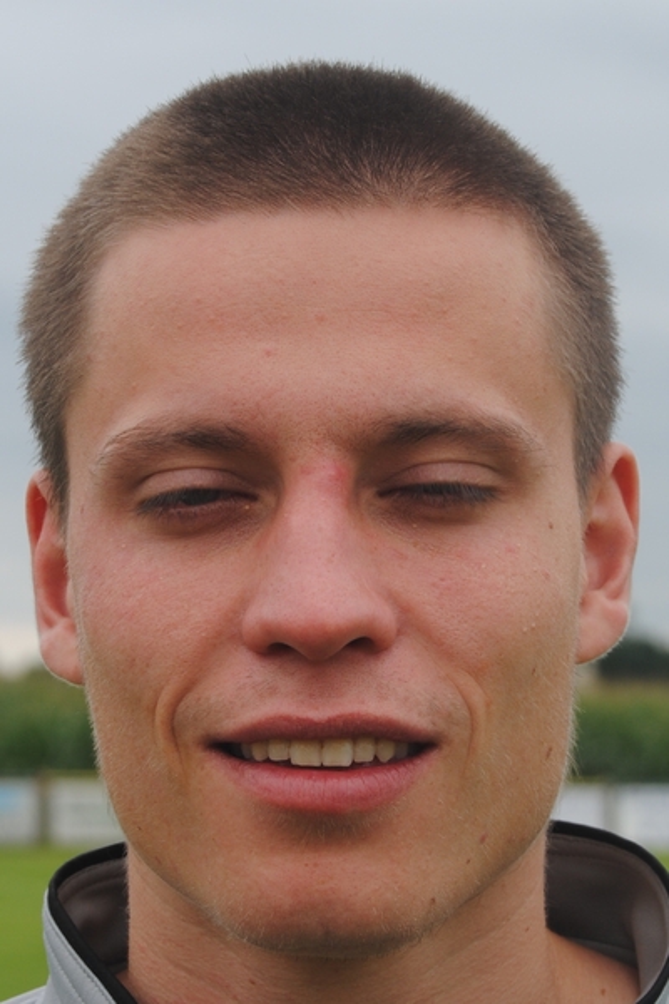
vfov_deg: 24.6
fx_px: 2300
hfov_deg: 16.6
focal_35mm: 82
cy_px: 502
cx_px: 334
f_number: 5.6
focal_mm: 55
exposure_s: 1/125
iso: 100
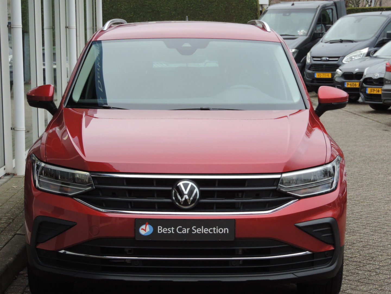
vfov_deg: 14.1
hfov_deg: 18.7
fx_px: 1186
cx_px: 196
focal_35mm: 105
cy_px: 147
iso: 400
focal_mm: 18.7
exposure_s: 1/200
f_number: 4.2
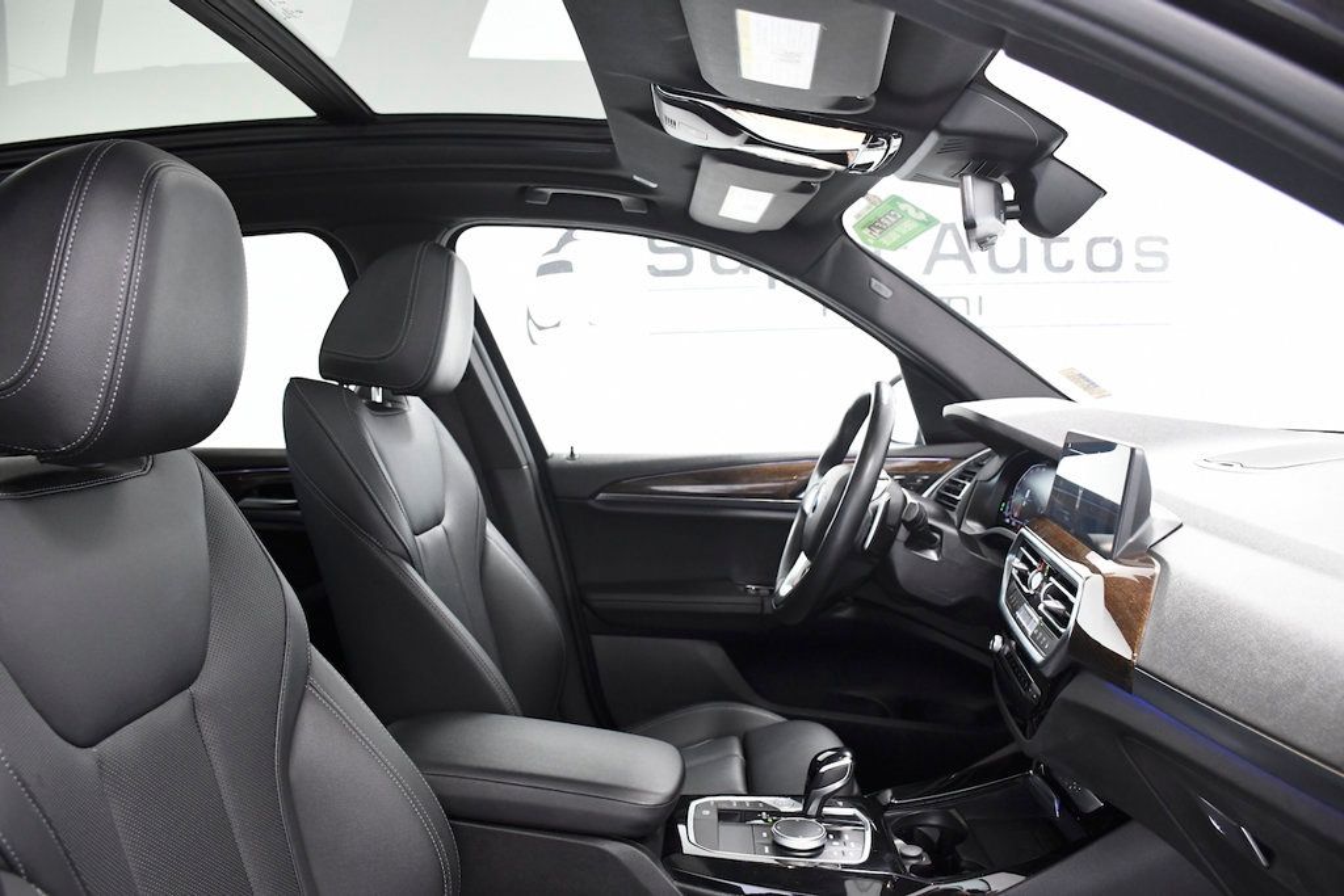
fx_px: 1008
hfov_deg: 67.4
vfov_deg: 47.9
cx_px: 672
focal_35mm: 27
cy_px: 448
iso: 2500
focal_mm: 18
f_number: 4.5
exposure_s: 1/80
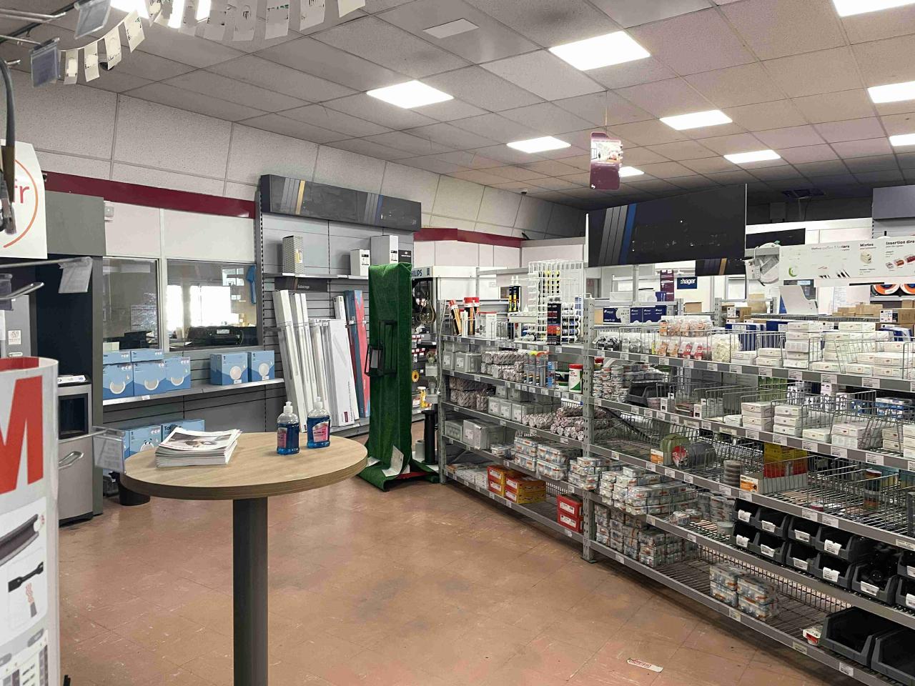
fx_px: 687
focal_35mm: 26
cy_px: 343
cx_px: 458
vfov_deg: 53.1
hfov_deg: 67.3
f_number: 1.6
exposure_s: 1/50
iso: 100
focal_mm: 4.2
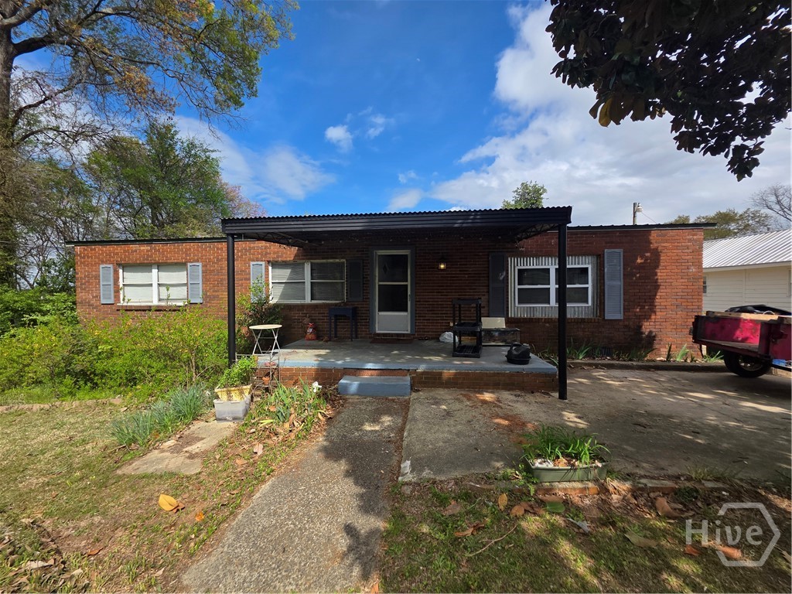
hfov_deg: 106.2
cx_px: 396
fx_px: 297
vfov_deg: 89.9
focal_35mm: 13
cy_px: 297
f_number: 1.9
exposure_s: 1/1920
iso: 40
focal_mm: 2.2
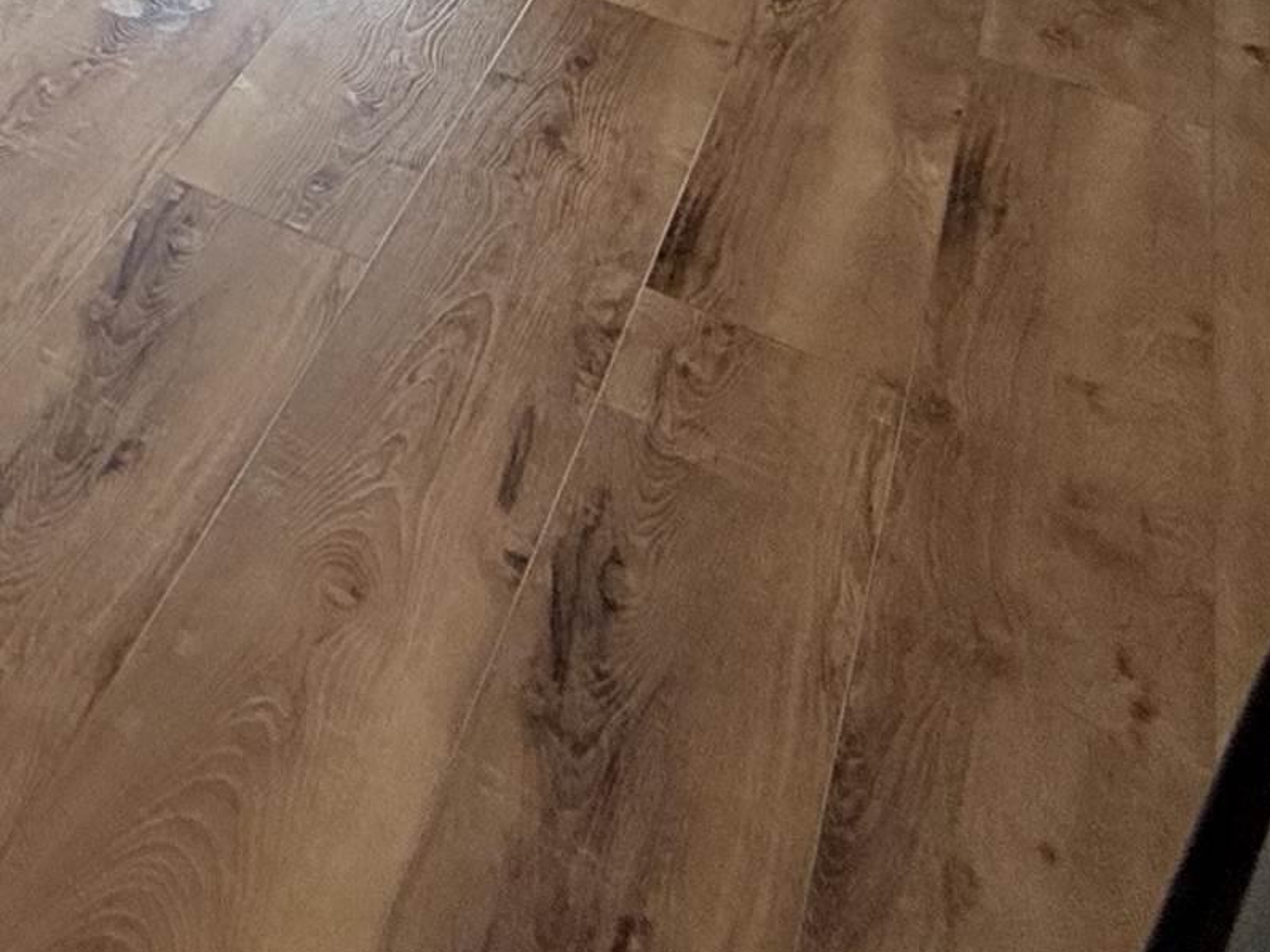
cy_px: -722
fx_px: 1981
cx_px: -613
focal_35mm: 54
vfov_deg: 20.2
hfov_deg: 26.4
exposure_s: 1/120
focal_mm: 2.22
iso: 80
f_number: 2.2
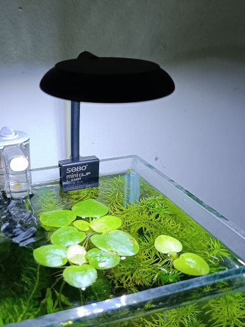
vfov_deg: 48.9
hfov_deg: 36.8
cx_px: 61
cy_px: 179
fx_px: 358
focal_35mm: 38
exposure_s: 1/100
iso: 280
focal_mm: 6.14
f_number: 1.65
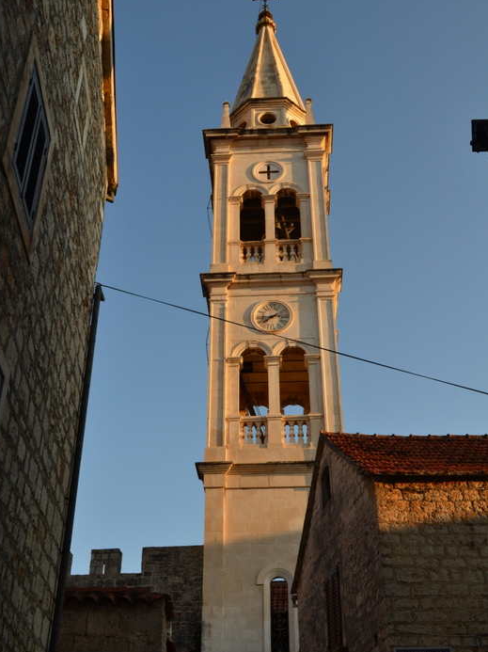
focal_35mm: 40
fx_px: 753
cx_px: 239
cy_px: 335
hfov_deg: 35.9
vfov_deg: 46.8
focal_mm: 24
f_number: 10
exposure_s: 1/200
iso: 400
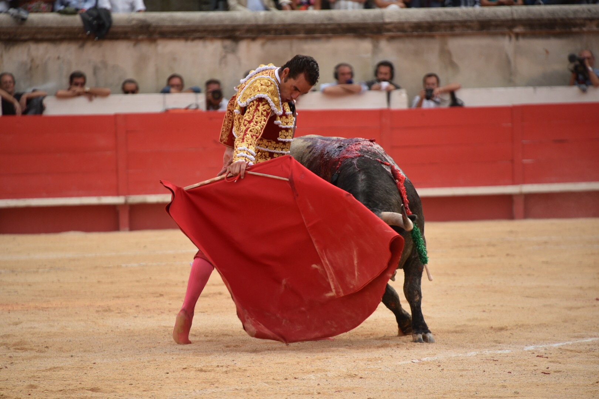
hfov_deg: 8.2
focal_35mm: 250
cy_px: 200
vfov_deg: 5.5
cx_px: 300
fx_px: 4159
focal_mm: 250
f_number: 5.6
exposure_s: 1/640
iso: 1000
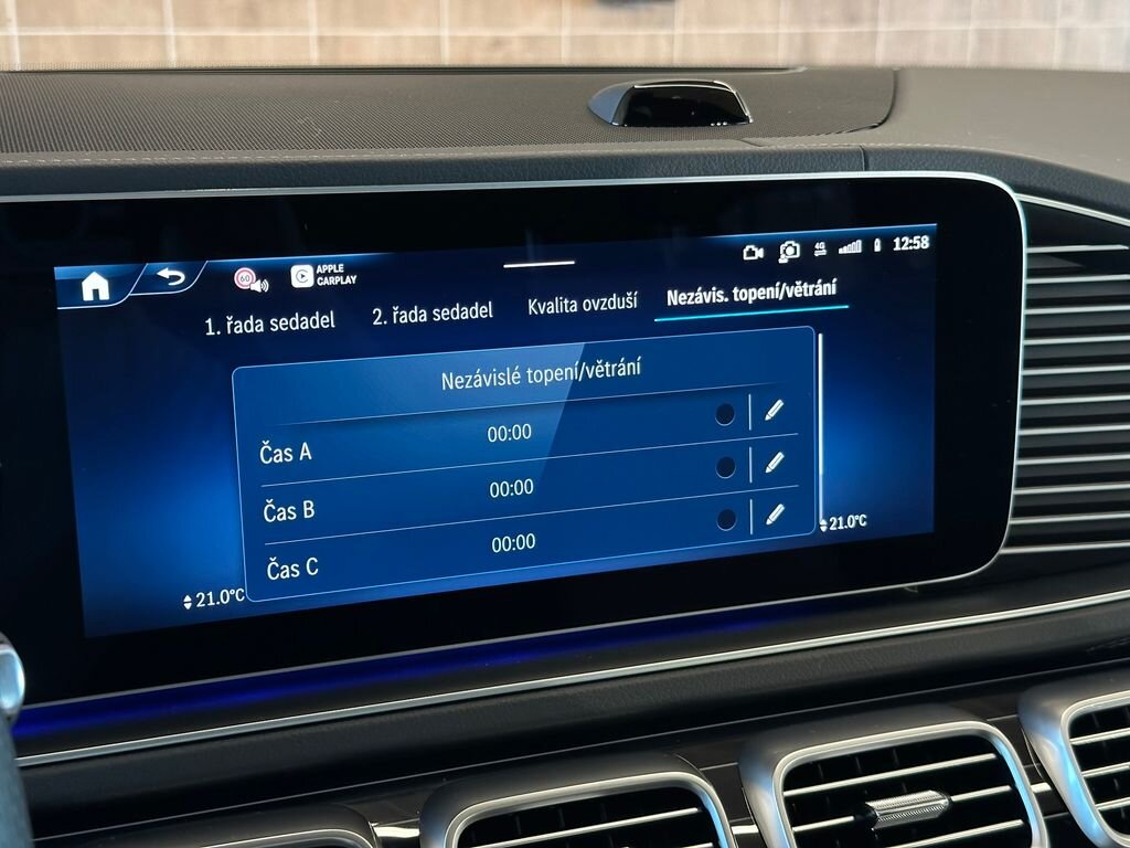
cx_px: 565
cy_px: 424
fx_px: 1567
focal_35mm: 48
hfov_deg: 39.7
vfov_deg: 30.3
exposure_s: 1/54
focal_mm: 6.86
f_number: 1.78
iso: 250
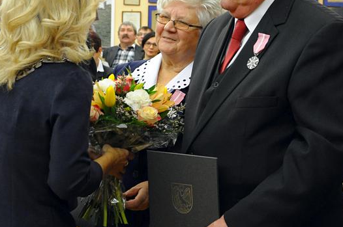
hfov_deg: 21.1
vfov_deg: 14.0
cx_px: 170
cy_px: 67
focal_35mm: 97
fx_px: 923
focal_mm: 40
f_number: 5.6
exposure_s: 1/80
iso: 2500
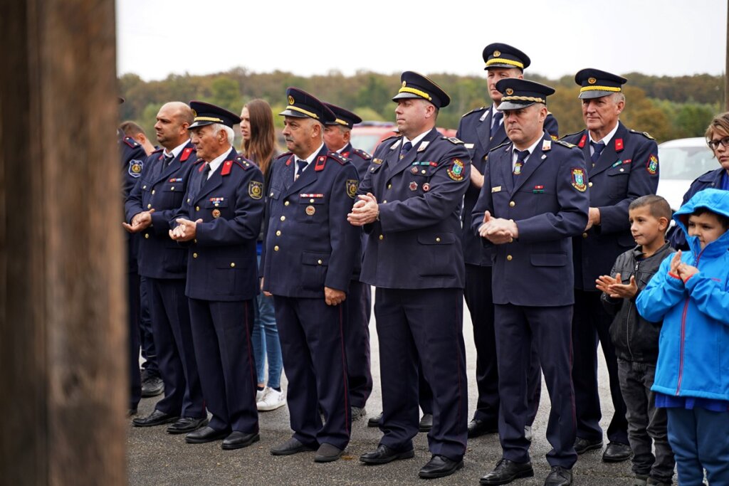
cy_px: 243
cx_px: 364
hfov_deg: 30.1
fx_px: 1357
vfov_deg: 20.3
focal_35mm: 67
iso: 100
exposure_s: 1/125
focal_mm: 67
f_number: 2.8
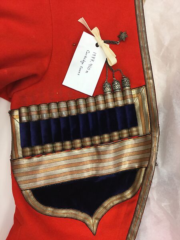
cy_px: 120
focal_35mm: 31
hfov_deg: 45.4
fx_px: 215
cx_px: 90
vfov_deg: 58.4
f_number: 2.4
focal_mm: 3.3
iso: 25
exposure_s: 1/30
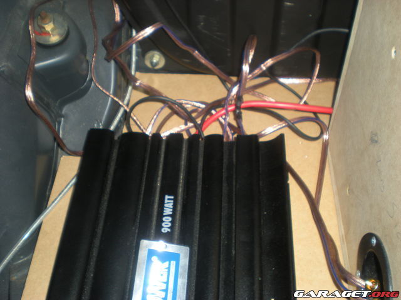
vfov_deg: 32.9
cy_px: 150
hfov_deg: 42.9
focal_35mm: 44
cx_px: 200
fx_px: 510
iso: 64
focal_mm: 7.4
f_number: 3.5
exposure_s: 1/60
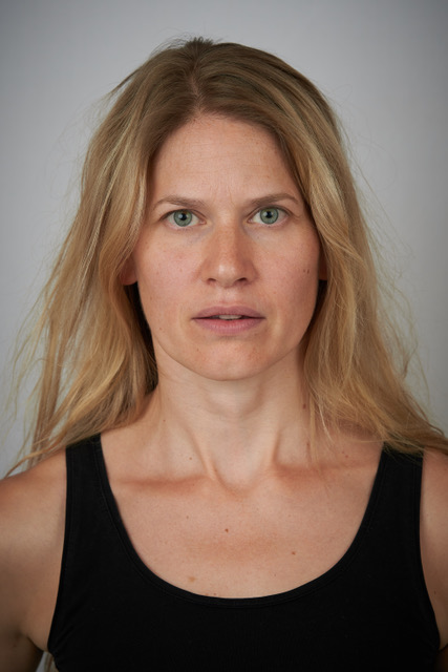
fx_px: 2379
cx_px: 224
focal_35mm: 128
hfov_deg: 10.8
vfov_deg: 16.1
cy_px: 336
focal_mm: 85
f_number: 5.6
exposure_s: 1/160
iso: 100
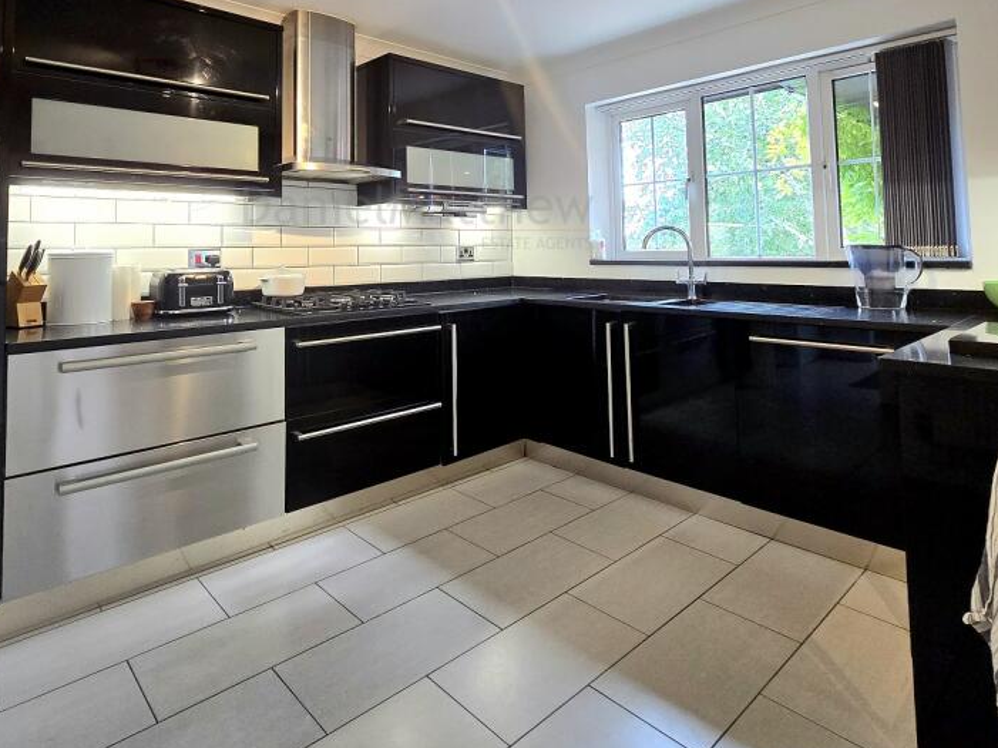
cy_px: 217
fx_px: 548
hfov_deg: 84.0
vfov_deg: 65.7
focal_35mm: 19
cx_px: 416
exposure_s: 1/60.2
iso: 200
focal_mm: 2.2
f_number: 2.2
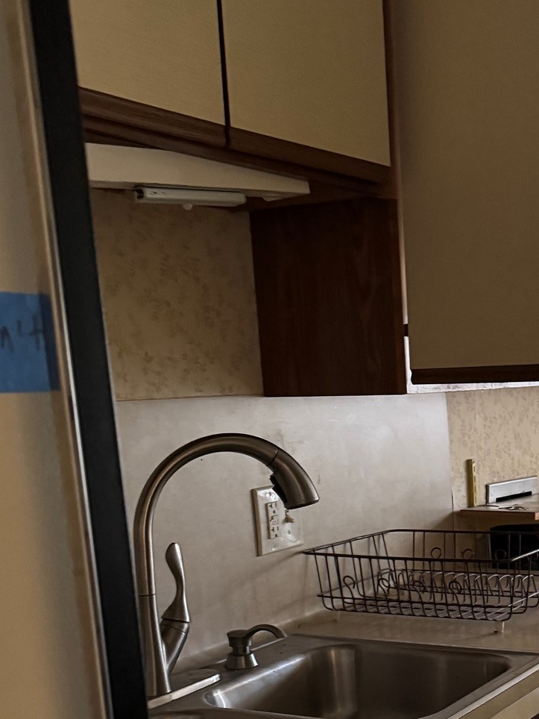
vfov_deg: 36.3
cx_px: 476
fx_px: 1059
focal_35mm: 51
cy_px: 572
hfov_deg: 27.6
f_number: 1.78
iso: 800
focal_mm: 6.76
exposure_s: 1/30
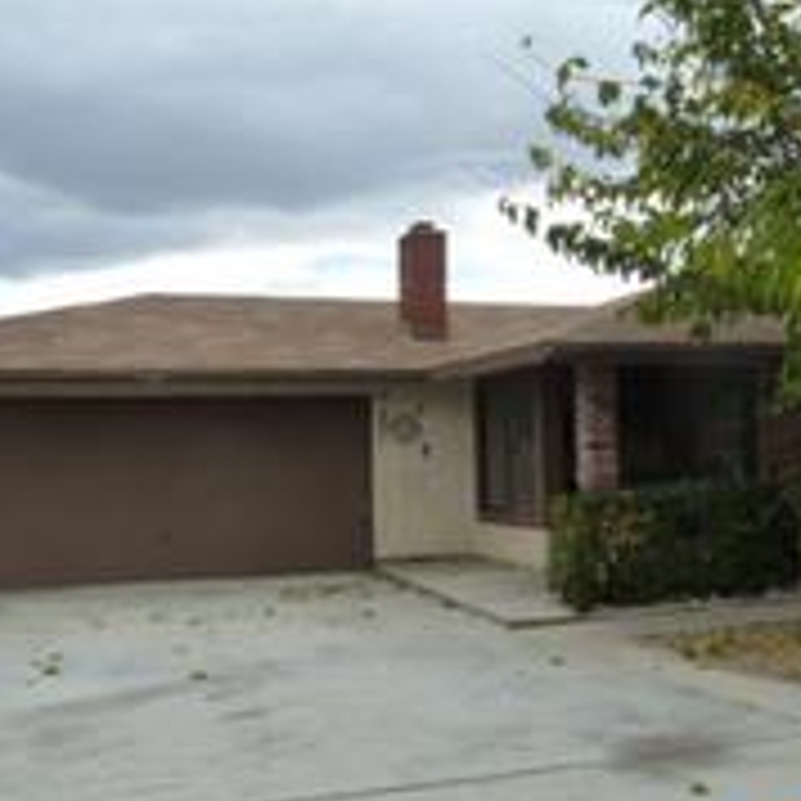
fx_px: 1126
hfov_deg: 38.6
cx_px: 554
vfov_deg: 39.1
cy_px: 356
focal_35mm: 43
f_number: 4
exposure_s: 1/320
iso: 125
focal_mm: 4.1
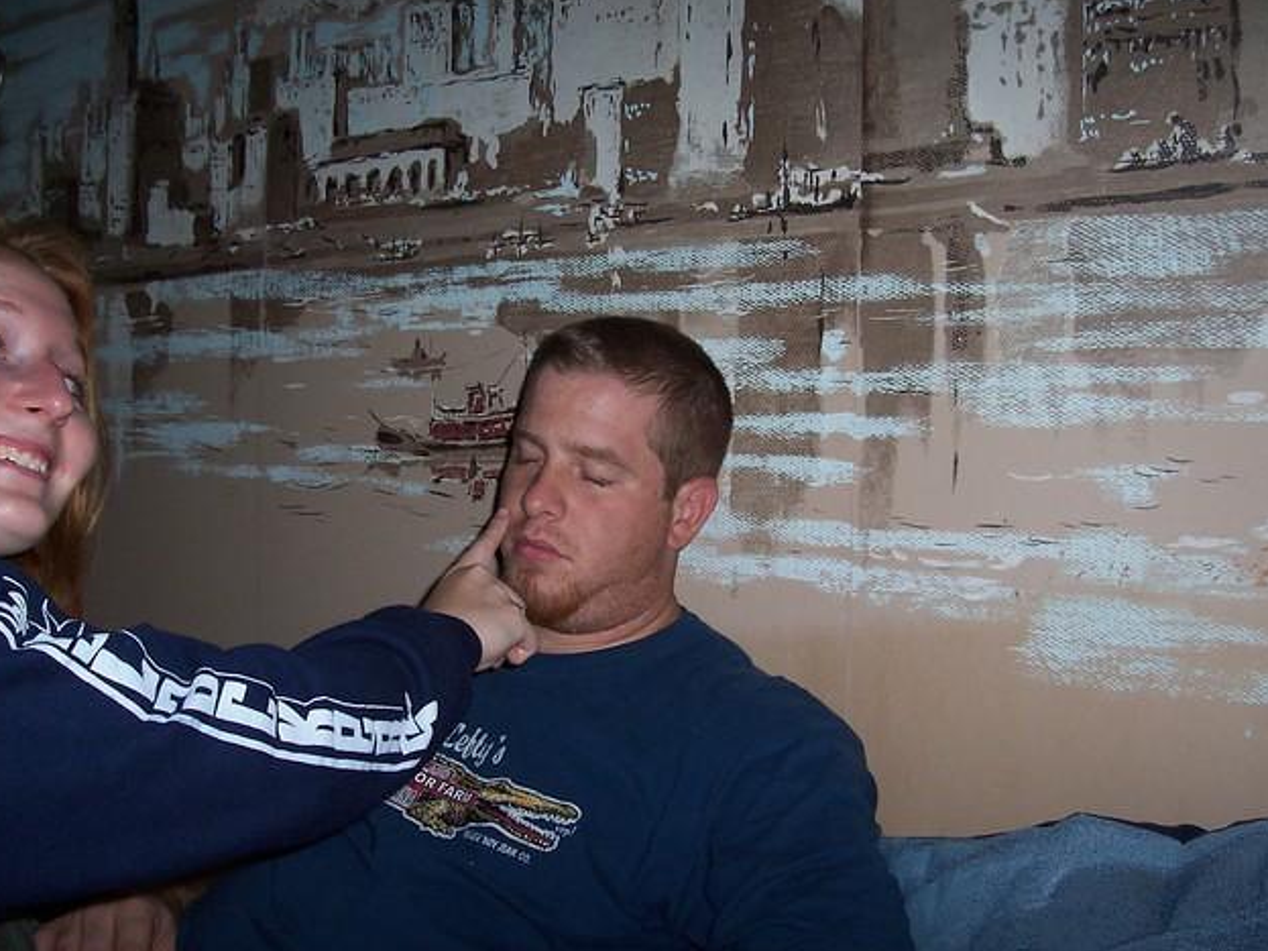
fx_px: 1392
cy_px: 479
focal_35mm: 38
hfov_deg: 49.0
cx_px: 625
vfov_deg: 37.7
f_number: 2.8
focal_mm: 5.6
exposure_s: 1/60
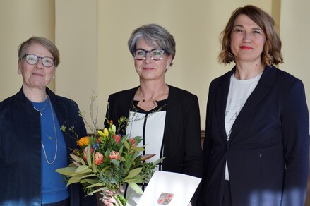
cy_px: 103
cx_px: 155
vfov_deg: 26.4
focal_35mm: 51
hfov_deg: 38.9
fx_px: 439
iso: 400
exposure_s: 1/80
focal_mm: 34
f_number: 4.2
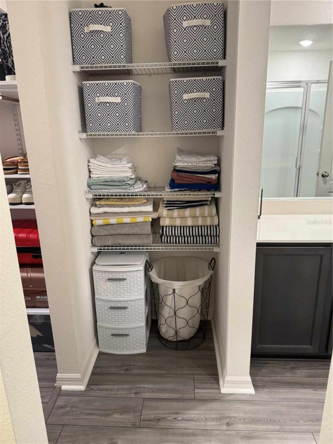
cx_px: 166
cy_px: 222
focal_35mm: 24
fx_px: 308
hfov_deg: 56.8
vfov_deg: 71.6
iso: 320
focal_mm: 6.76
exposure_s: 1/60
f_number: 1.78
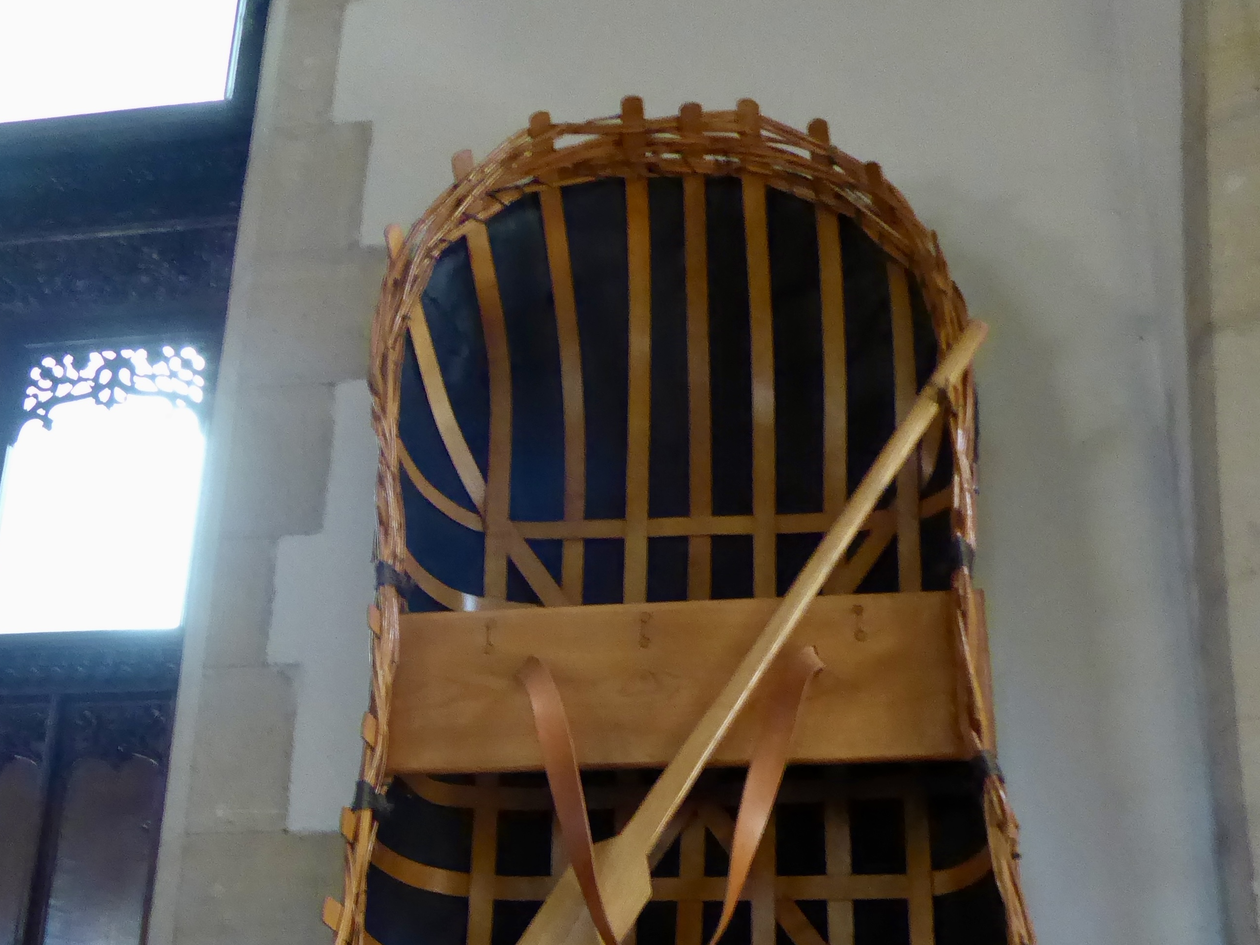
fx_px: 1420
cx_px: 623
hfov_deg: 47.9
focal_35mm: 39
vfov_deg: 35.9
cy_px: 719
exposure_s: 1/13
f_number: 3.3
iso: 800
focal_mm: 4.3
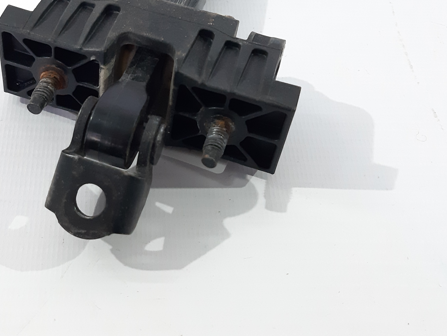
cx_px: 143
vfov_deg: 28.3
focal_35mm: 51
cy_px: 100
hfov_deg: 37.0
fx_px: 659
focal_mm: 3.93
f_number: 1.7
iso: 200
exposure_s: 1/50
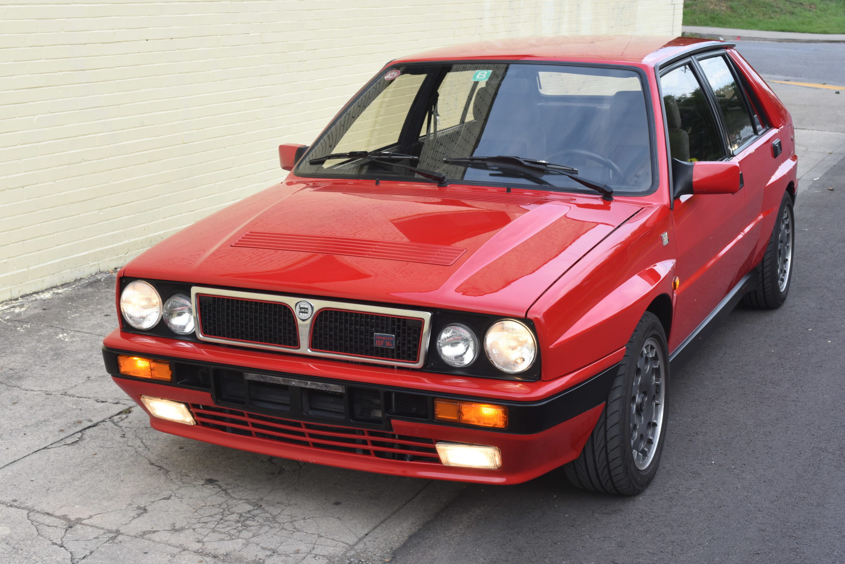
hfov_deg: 38.2
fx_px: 1221
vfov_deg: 26.0
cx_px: 422
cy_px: 282
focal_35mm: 52
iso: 1000
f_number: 9
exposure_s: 1/60
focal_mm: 52
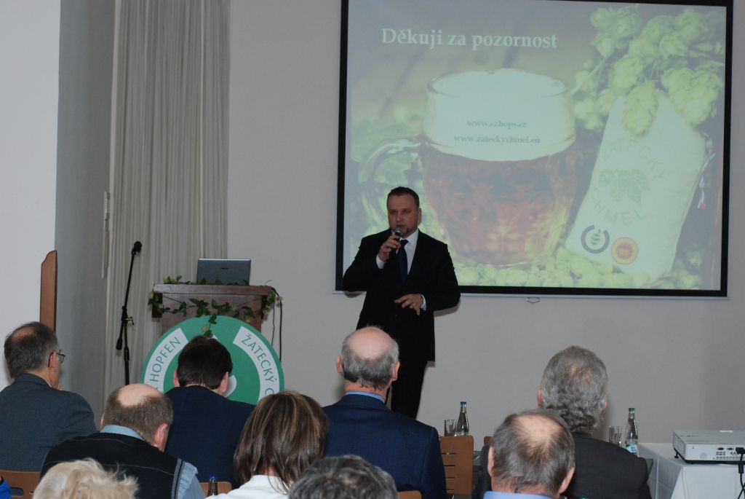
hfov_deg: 27.0
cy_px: 250
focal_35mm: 75
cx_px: 372
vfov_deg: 18.2
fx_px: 1554
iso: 800
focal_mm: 50
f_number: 7.1
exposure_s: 1/60
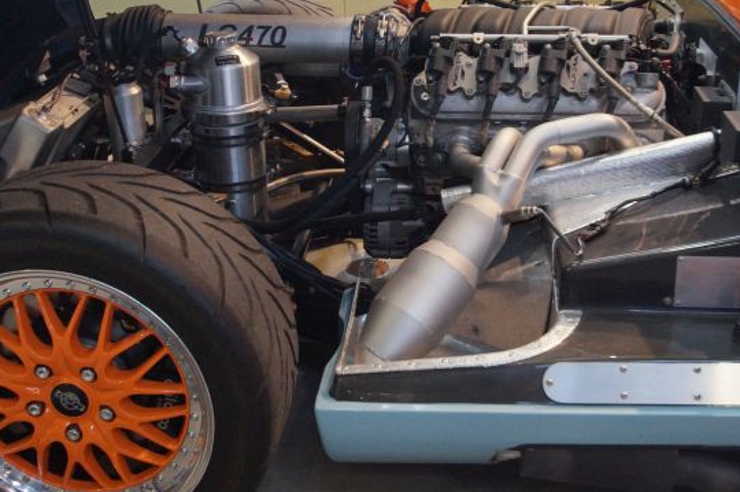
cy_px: 210
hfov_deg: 41.1
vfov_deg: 28.0
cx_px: 404
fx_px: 986
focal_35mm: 48
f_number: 4.5
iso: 2500
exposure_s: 1/160
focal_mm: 24
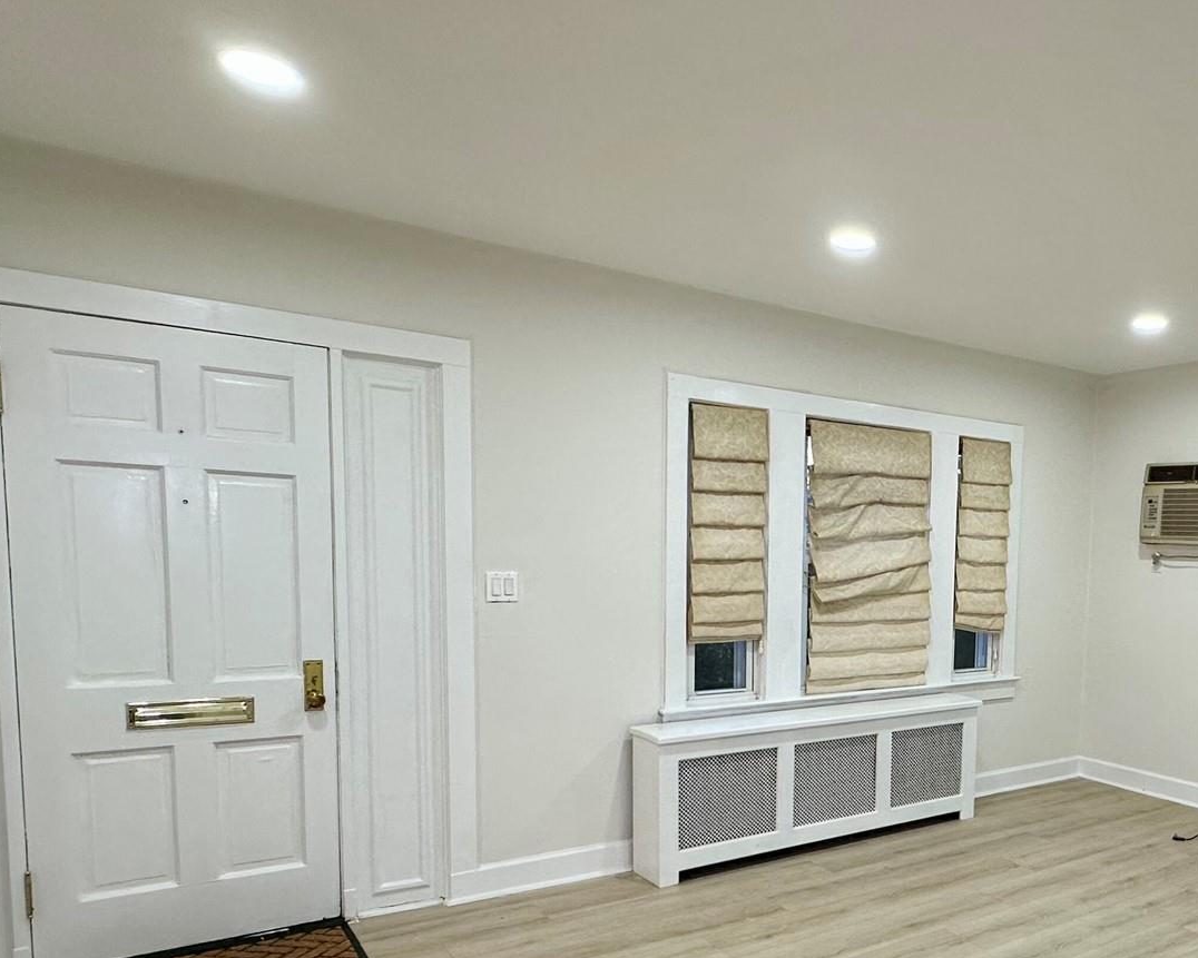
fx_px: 922
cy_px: 604
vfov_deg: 54.3
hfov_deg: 61.3
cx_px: 937
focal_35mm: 26
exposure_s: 1/120
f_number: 2.2
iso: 200
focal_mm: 2.22
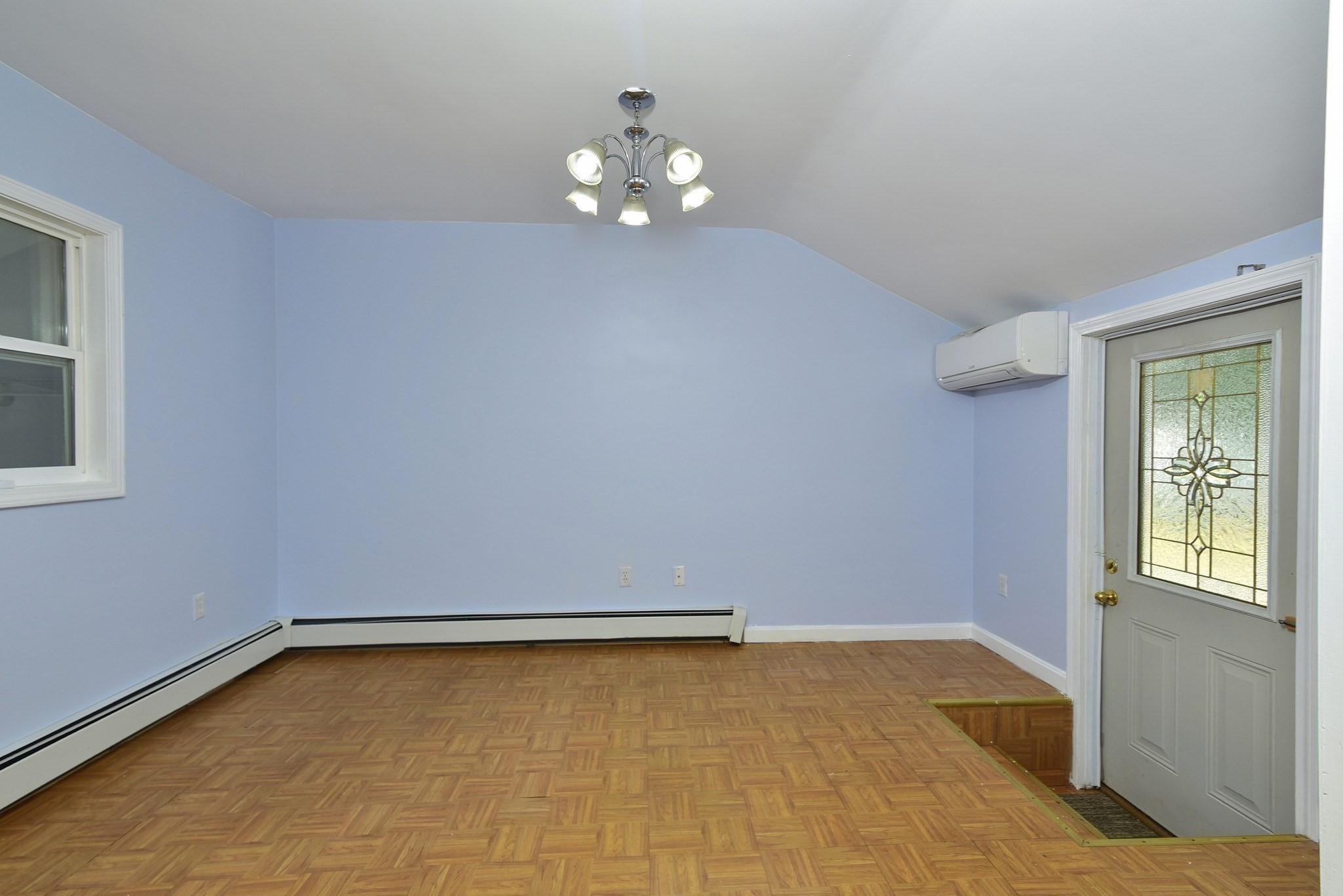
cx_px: 672
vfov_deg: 73.8
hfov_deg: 96.7
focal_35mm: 16
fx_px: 597
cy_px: 448
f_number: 8
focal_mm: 16
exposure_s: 1/200
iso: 400
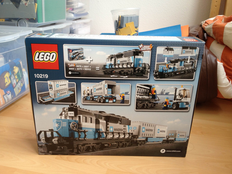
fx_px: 235
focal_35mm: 35
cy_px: 87
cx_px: 116
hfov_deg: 52.6
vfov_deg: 40.7
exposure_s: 1/24
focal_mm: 4.28
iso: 50
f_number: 2.4
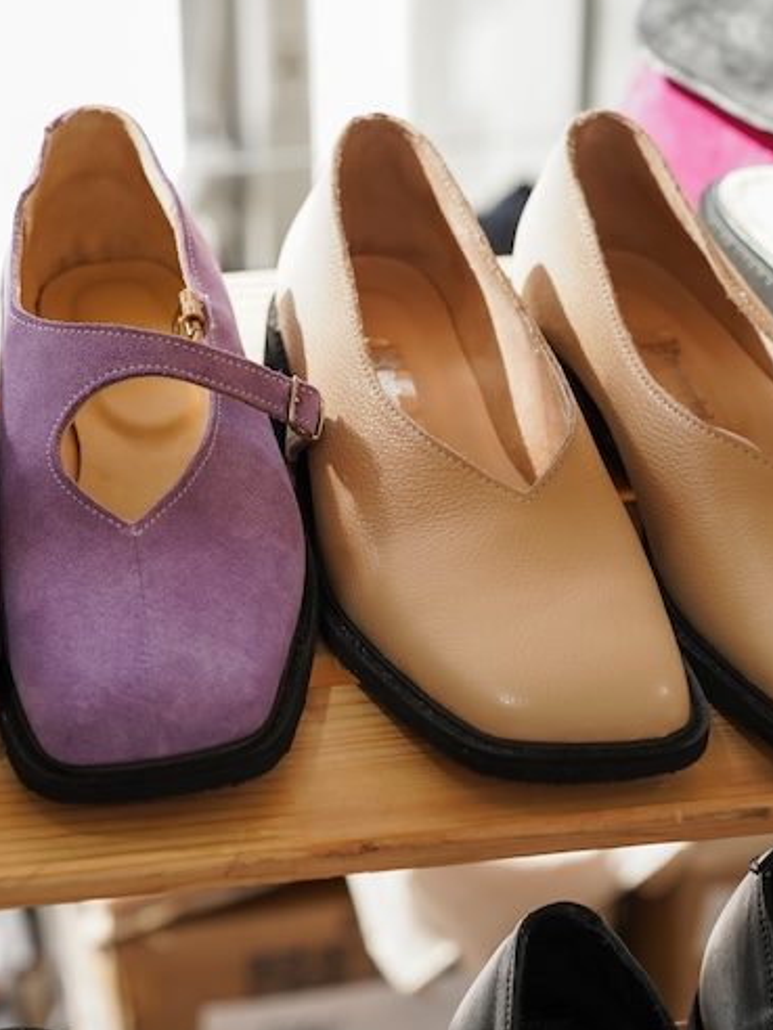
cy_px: 491
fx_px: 2561
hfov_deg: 17.1
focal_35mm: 86
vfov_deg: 22.8
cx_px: 245
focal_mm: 55
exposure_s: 1/200
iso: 400
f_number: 4.5
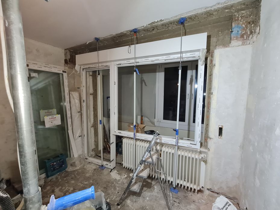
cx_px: 136
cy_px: 106
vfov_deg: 85.6
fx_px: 113
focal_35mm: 14
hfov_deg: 102.1
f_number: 2.2
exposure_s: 1/50
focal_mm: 2.2
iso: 250
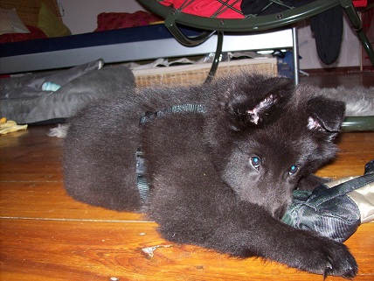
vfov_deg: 39.7
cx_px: 187
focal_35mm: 36
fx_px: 389
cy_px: 140
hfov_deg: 51.4
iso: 80
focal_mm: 6
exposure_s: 1/64
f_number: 2.7
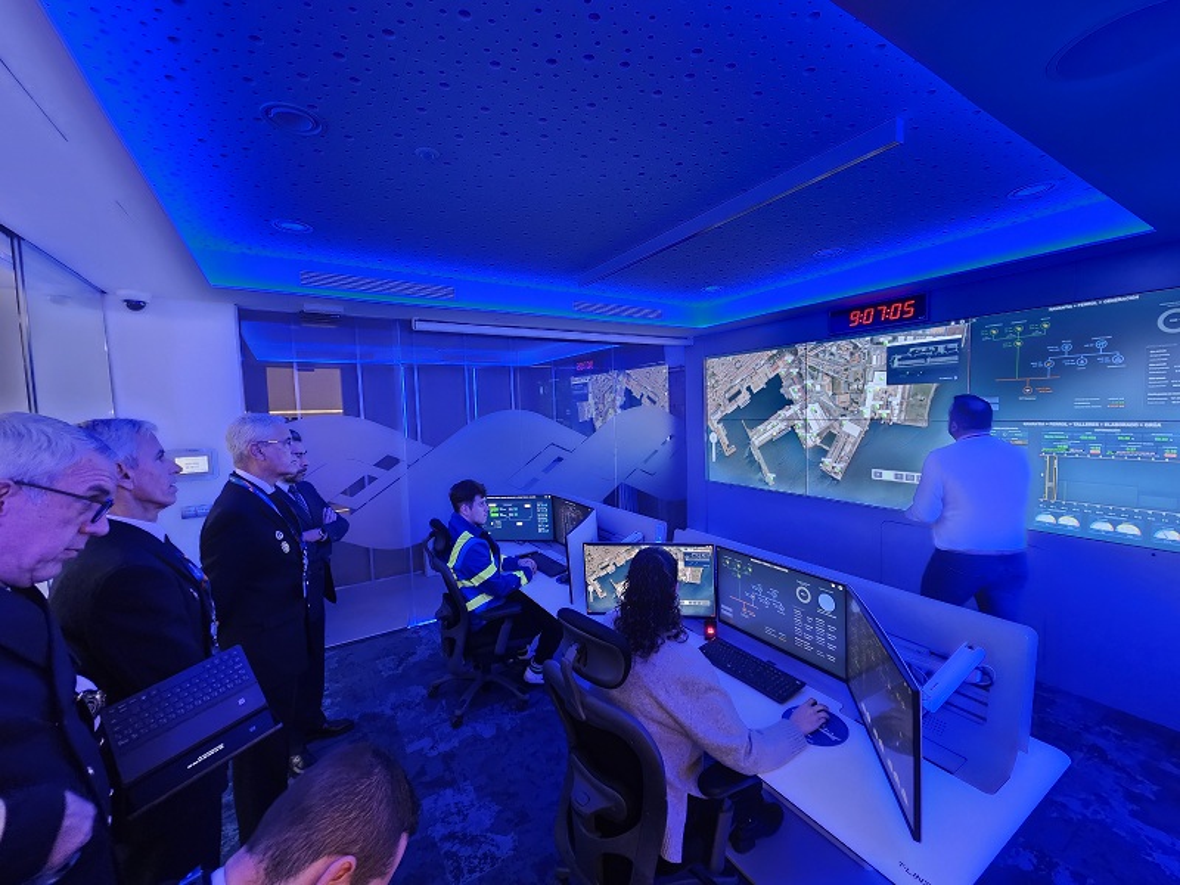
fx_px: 443
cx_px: 590
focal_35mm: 13
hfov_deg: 106.2
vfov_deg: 89.9
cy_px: 442
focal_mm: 2.2
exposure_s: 1/33.3
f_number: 2.2
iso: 400
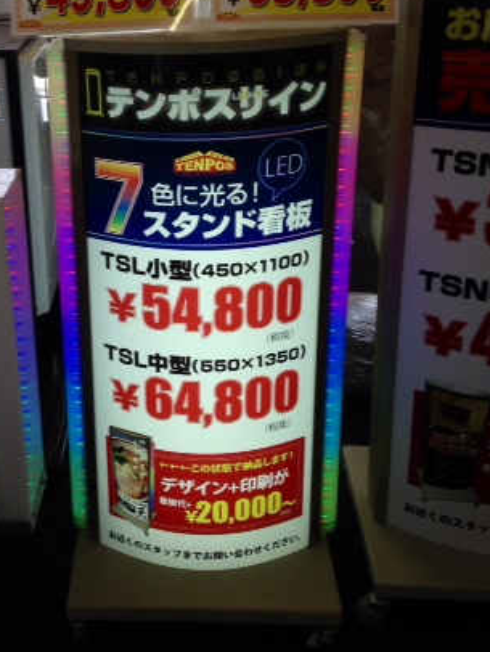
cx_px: 108
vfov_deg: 36.7
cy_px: 259
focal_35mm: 52
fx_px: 980
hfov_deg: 27.6
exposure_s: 1/60
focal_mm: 4.12
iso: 64
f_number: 2.4
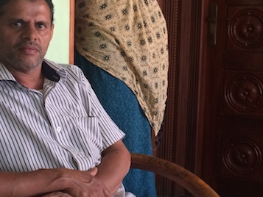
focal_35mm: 65
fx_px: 494
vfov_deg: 22.6
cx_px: 99
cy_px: 85
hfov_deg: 29.7
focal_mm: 4.15
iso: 125
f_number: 2.2
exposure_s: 1/33
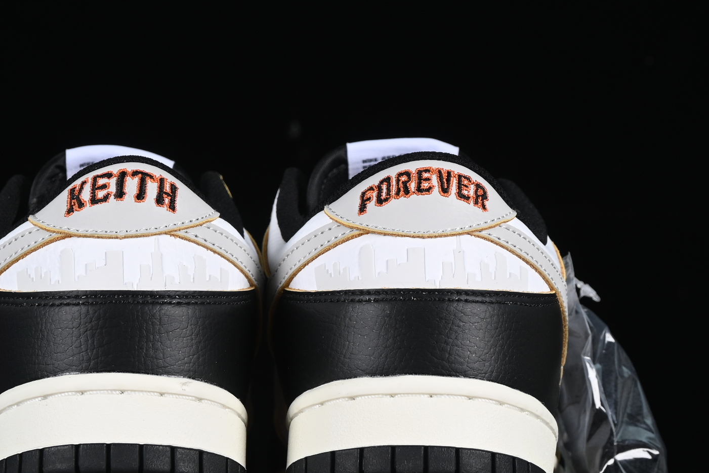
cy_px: 200
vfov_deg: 9.2
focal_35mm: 149
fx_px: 2934
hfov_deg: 13.8
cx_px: 283
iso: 160
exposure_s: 1/60
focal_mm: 50
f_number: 7.1
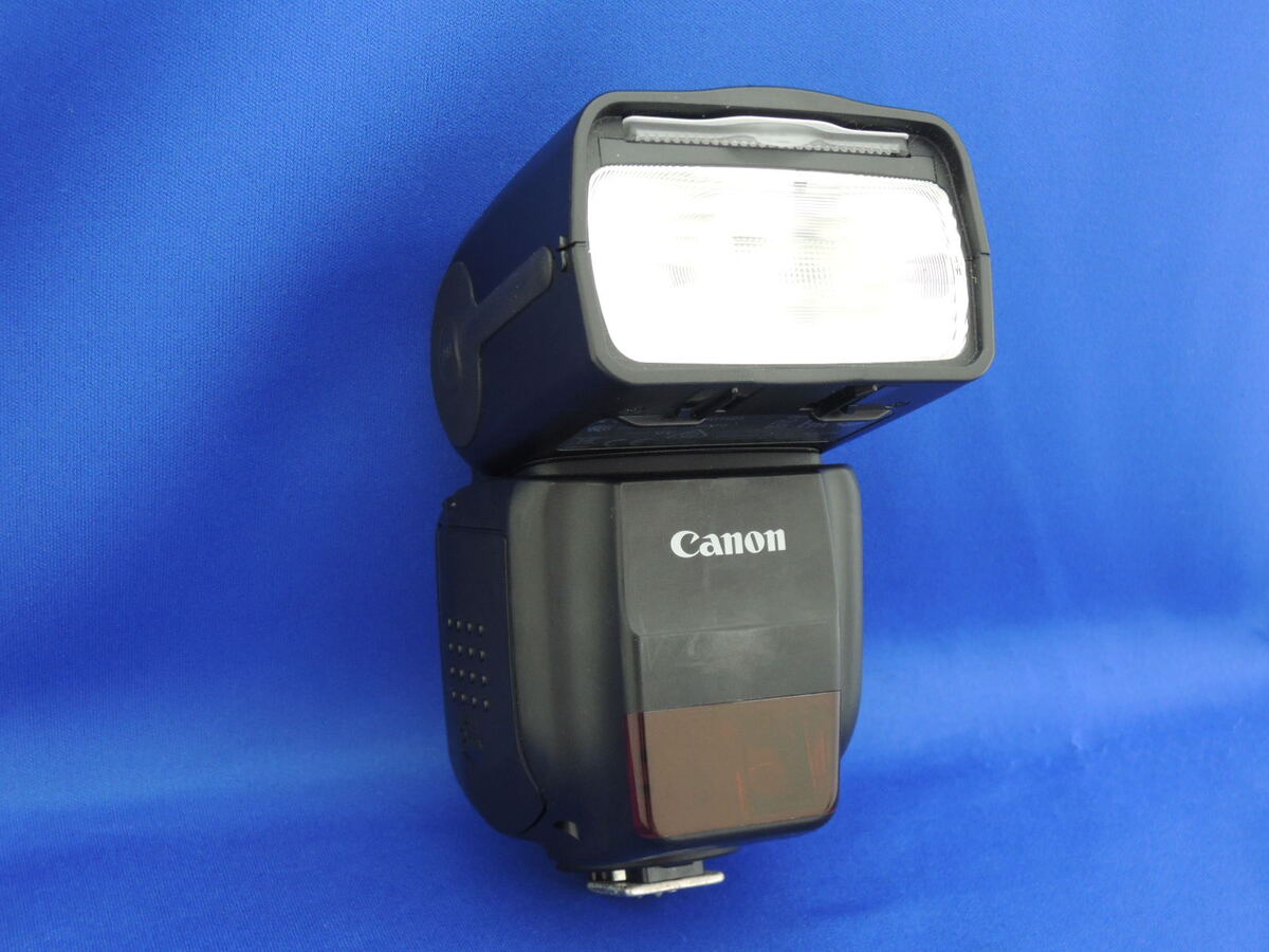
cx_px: 634
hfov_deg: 42.1
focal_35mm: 45
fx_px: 1650
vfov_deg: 32.2
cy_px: 476
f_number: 4
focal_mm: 8.1
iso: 400
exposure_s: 1/25
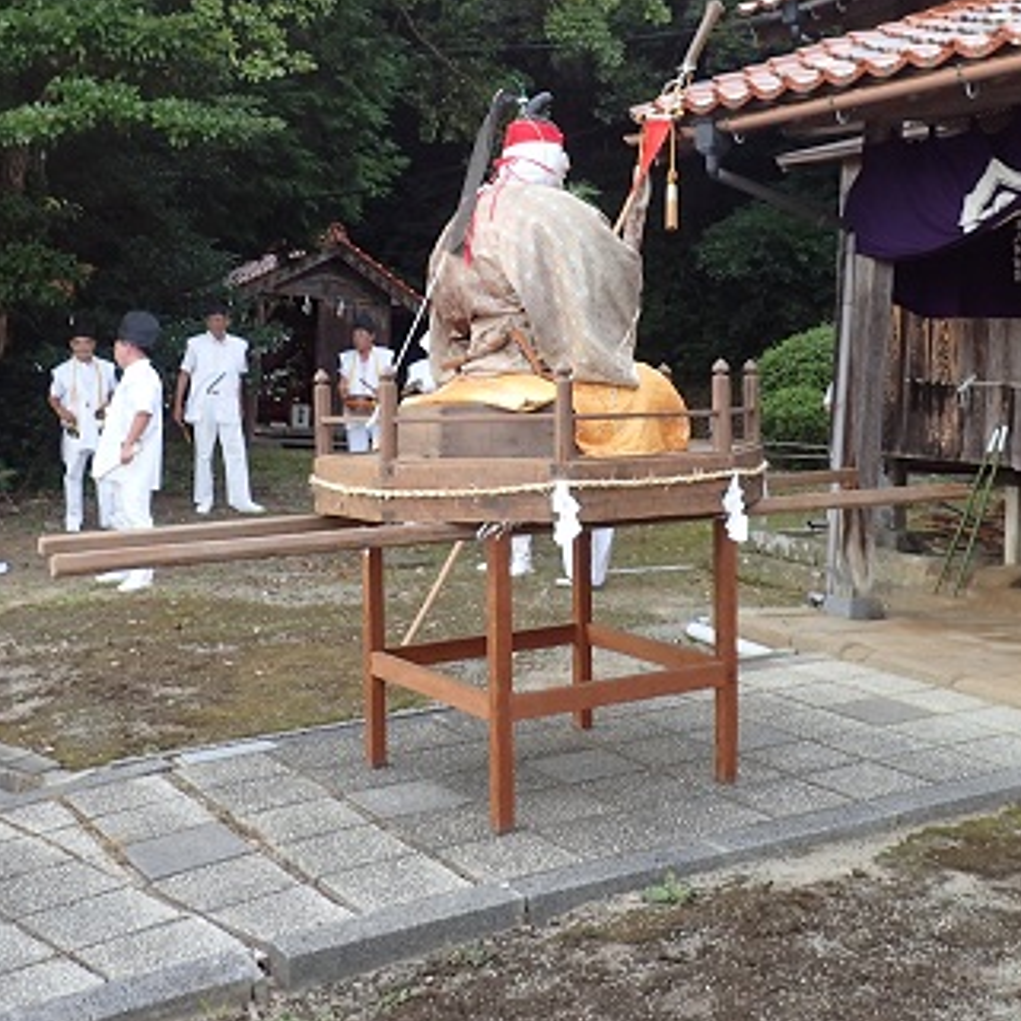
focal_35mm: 44
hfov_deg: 38.3
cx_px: 585
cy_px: 337
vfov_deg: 37.9
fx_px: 1468
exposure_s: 1/80
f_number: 2.8
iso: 100
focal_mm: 4.5
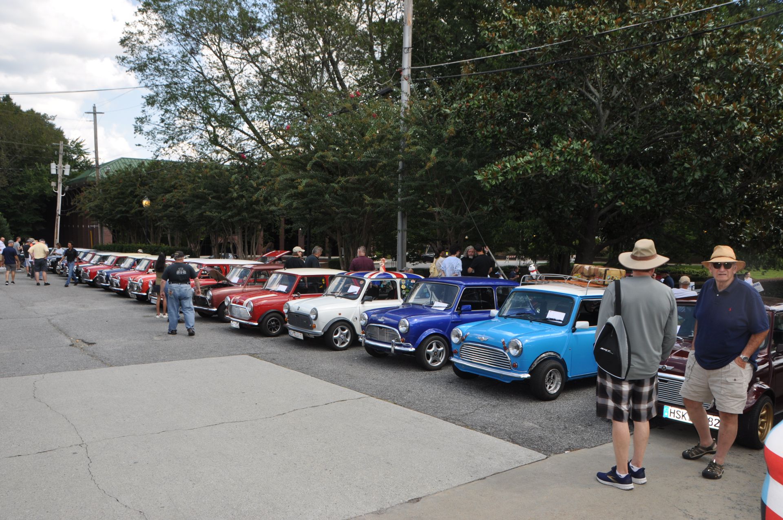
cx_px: 392
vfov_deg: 47.8
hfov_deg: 67.4
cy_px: 260
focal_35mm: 27
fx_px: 586
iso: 200
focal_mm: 18
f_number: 8
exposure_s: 1/200
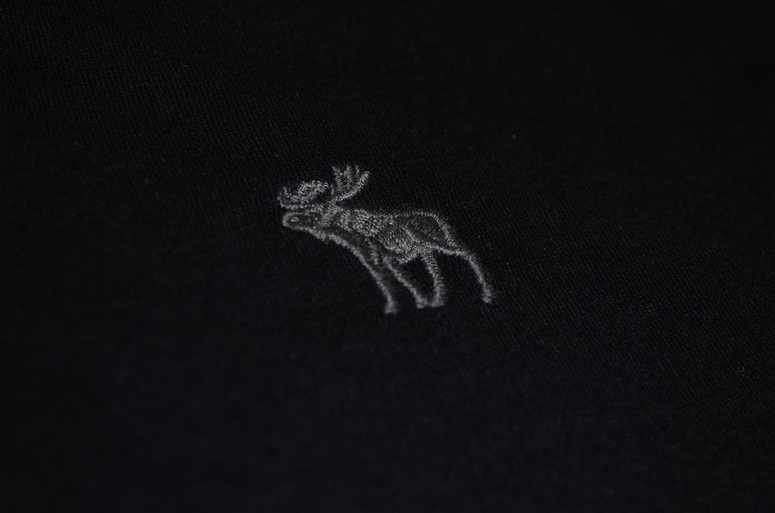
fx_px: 1773
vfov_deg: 16.5
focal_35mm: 82
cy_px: 256
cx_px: 388
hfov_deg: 24.7
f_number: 5.6
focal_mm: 55
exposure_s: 1/60
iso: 100
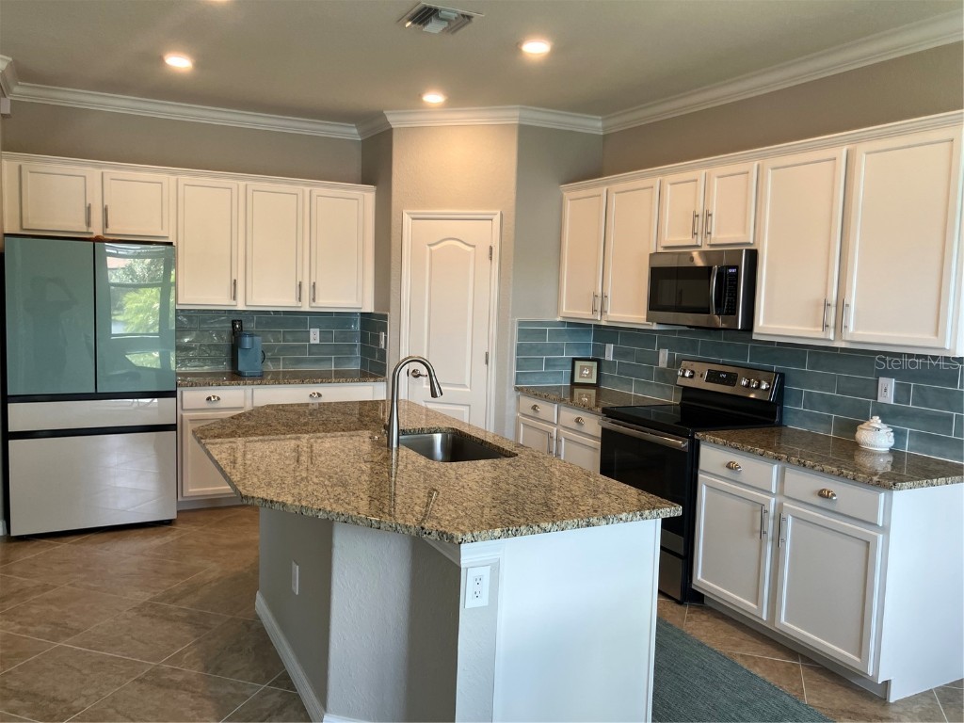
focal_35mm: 28
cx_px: 482
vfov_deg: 49.7
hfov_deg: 63.4
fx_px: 780
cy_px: 362
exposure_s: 1/60
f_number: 1.8
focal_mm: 3.99
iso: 50
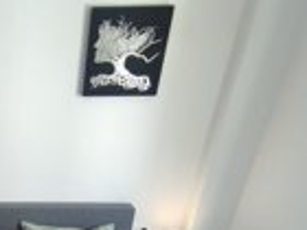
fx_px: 364
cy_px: 276
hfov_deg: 40.1
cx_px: -1
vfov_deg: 30.0
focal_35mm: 41
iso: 101
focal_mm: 1.65
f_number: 2.2
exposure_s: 1/100
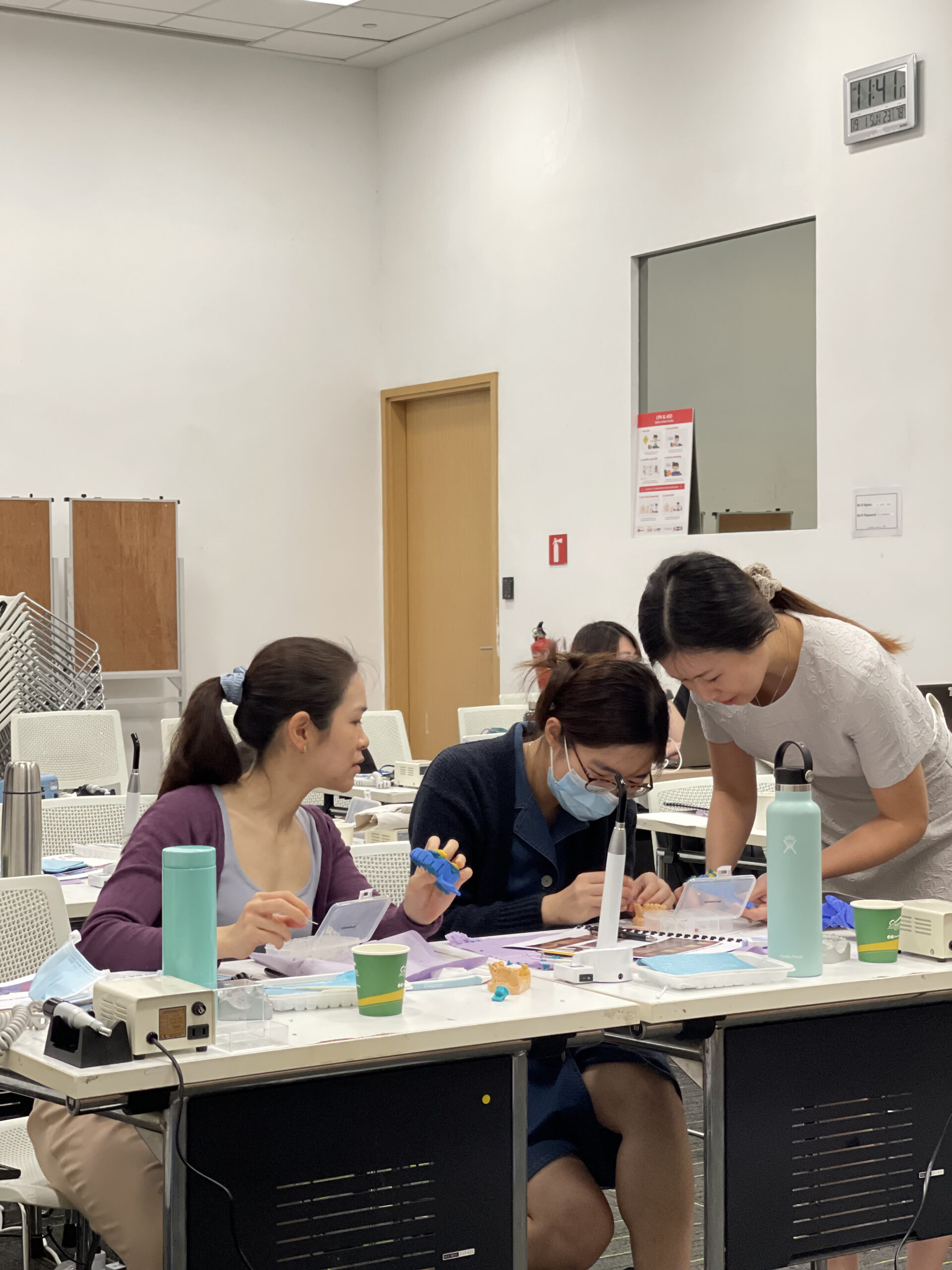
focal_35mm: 64
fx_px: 2347
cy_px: 635
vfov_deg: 30.3
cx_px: 476
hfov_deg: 22.9
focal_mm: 7.5
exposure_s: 1/35
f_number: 2.2
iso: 250
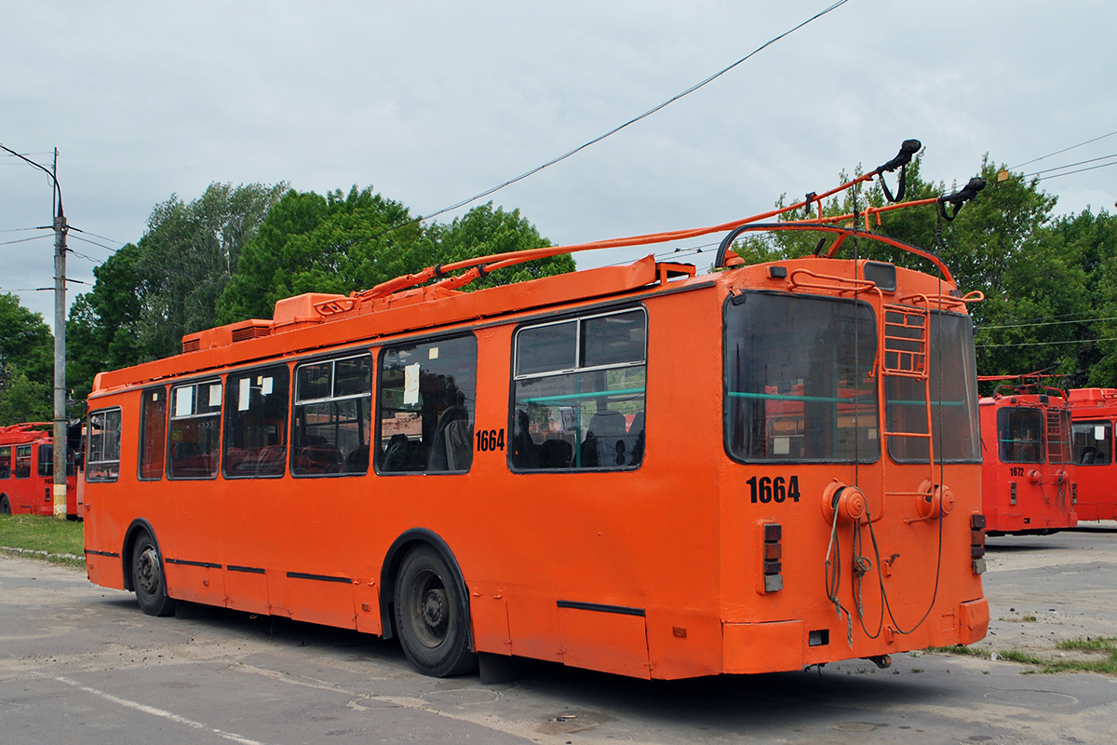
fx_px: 1024
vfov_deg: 40.0
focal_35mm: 33
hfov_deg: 57.2
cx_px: 558
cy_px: 372
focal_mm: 22
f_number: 8
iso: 100
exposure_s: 1/250
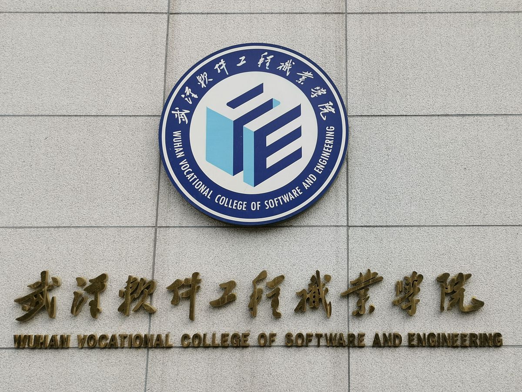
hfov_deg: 49.0
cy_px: 196
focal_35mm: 38
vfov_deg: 37.7
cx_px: 261
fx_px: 573
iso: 50
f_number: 1.8
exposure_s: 1/747
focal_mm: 5.58
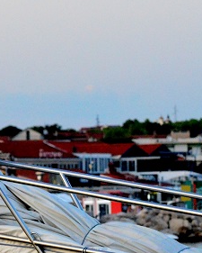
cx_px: 123
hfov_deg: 4.4
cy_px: 210
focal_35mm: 349
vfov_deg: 5.5
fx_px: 2607
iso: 5000
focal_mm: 70
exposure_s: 1/1600
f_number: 5
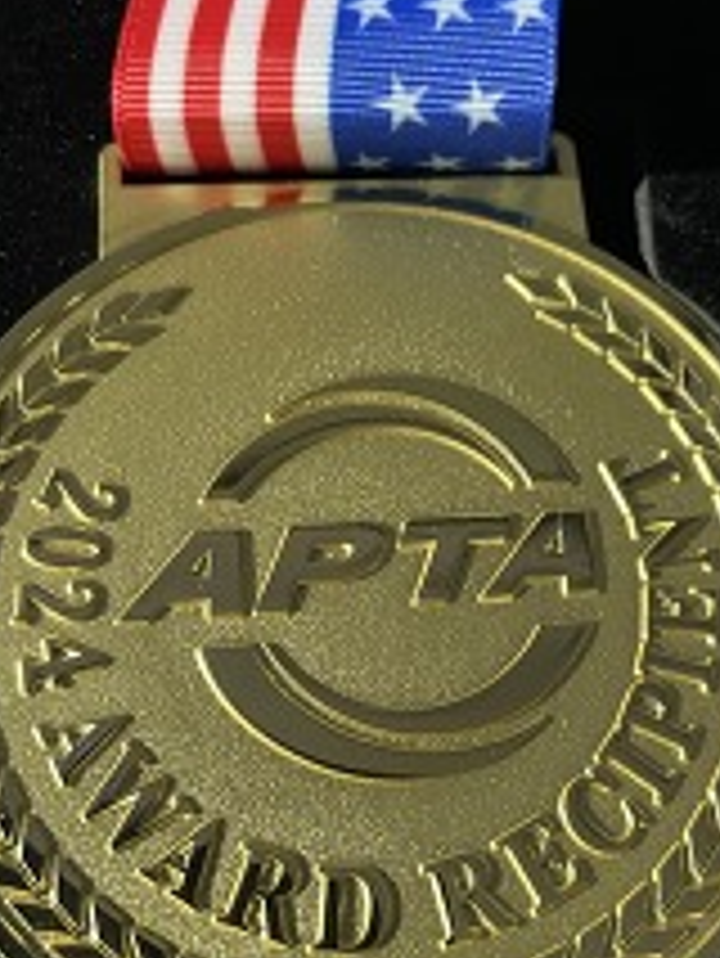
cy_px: 488
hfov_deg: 32.7
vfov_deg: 42.9
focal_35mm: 44
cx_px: 452
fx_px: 1219
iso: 640
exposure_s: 1/30
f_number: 1.6
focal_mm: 4.2
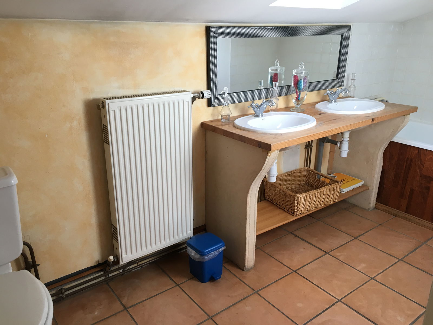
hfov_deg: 61.7
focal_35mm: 29
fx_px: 363
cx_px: 216
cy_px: 162
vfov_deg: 48.2
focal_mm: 4.15
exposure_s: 1/33
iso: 32
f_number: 2.2
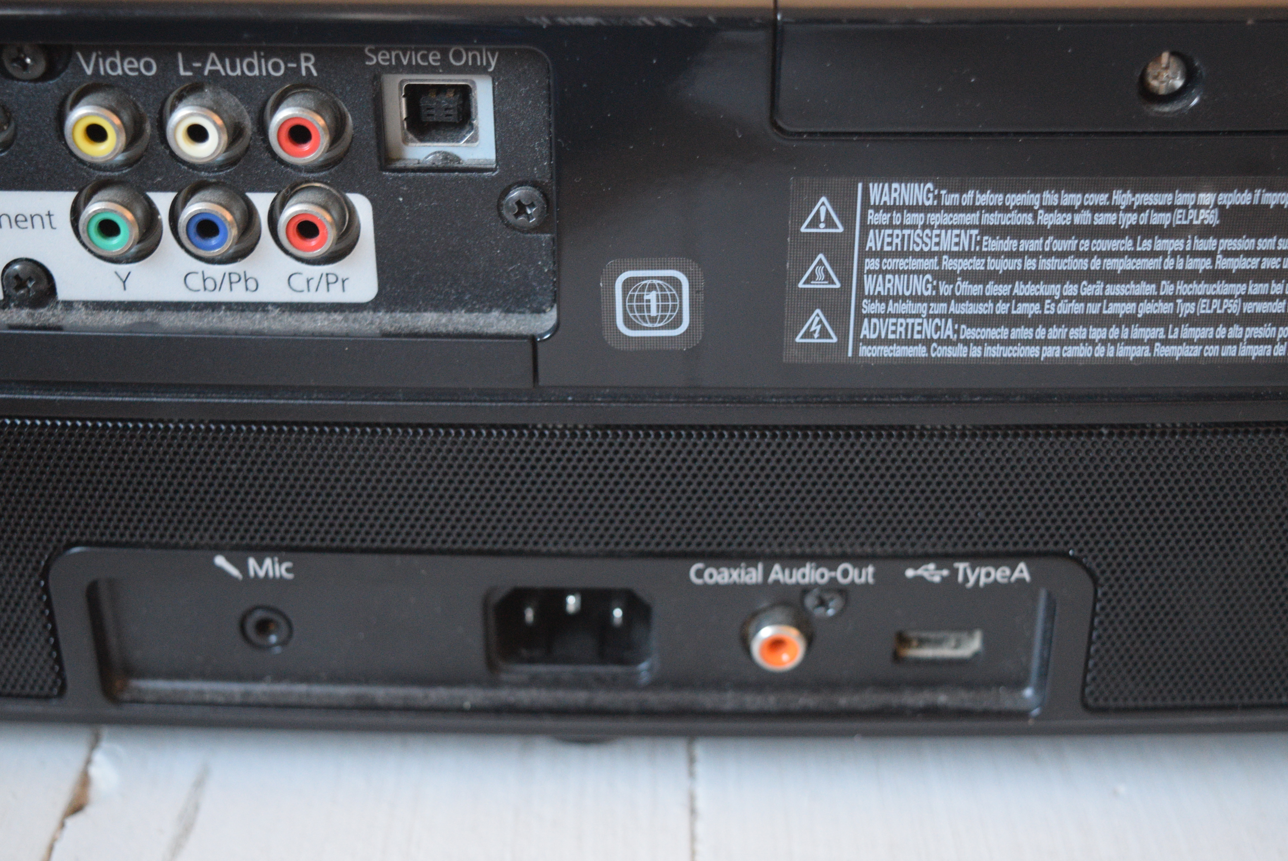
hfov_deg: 35.0
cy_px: 430
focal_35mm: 57
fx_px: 2041
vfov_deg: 23.8
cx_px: 644
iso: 2800
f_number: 4.8
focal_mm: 38
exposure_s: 1/60
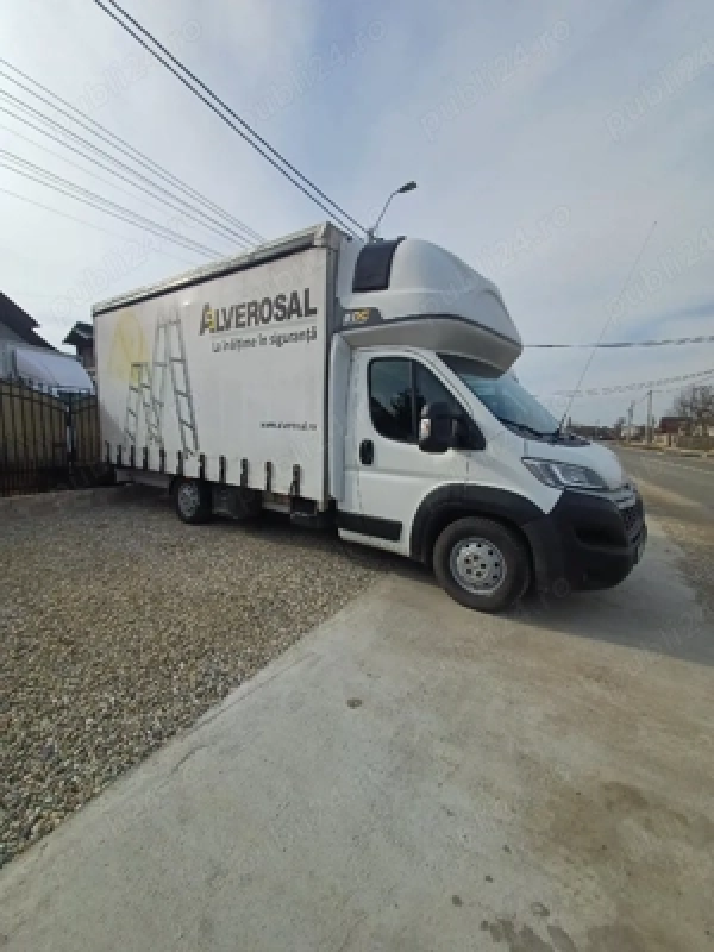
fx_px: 440
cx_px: 357
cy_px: 476
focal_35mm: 16
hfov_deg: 78.1
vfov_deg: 94.5
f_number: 2.2
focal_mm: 1.64
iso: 40
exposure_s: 1/1667
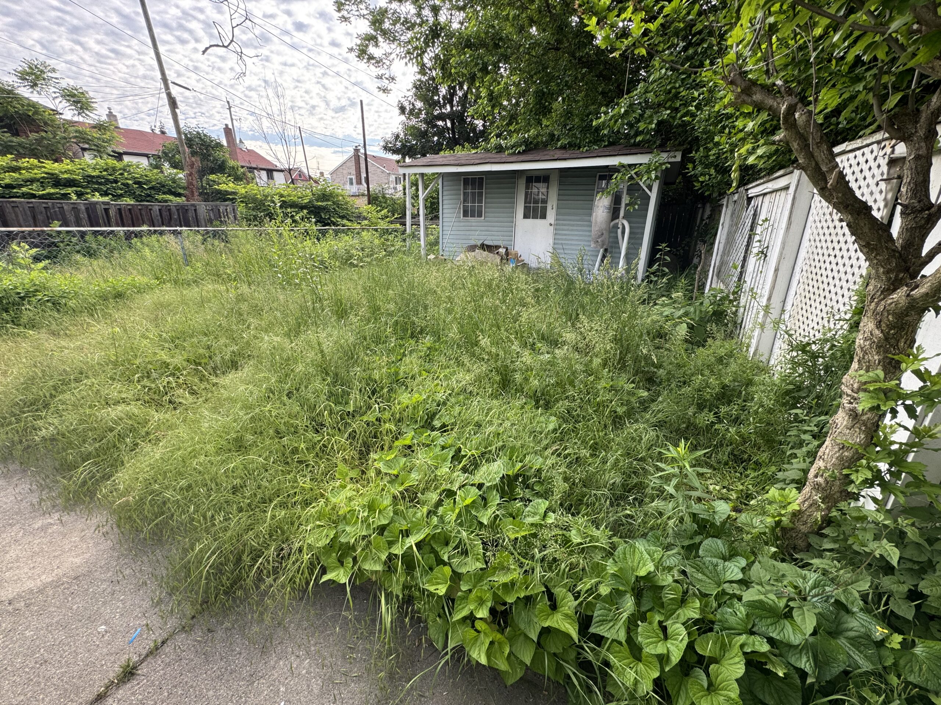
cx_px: 470
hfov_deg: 102.1
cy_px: 352
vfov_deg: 85.7
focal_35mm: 14
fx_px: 381
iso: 40
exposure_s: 1/224
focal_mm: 2.22
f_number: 2.2
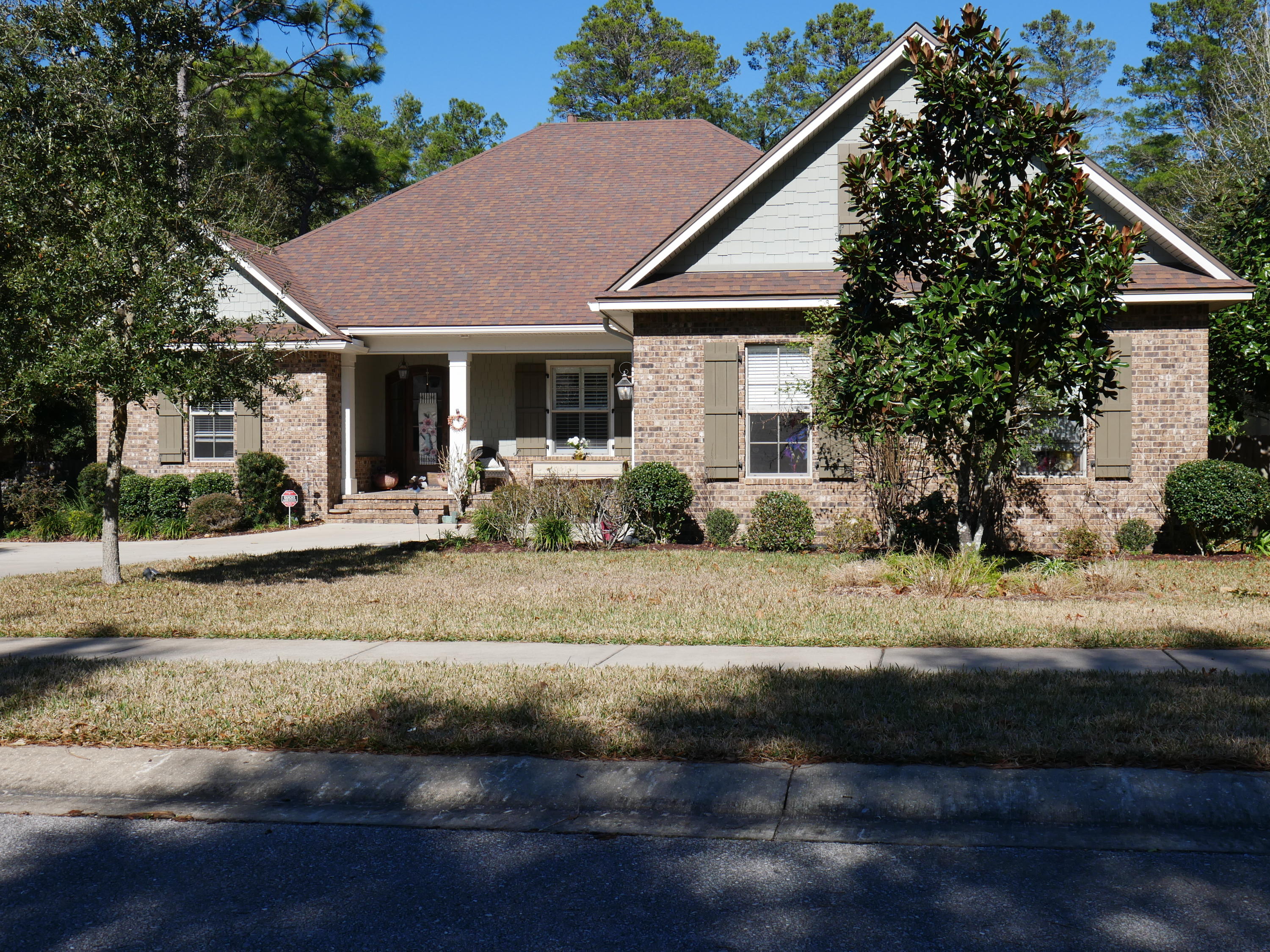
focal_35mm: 38
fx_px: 1395
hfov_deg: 49.0
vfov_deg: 37.7
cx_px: 635
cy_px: 476
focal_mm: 19
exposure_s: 1/400
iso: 200
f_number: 9
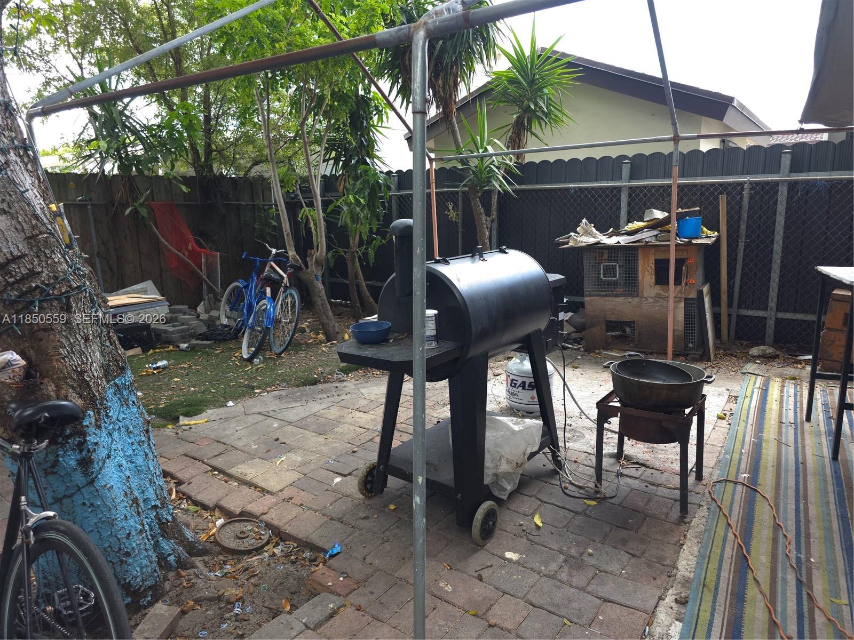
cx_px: 427
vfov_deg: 58.9
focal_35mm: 23
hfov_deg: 73.9
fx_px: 567
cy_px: 320
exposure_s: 1/60
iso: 20
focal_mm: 6.3
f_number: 1.7
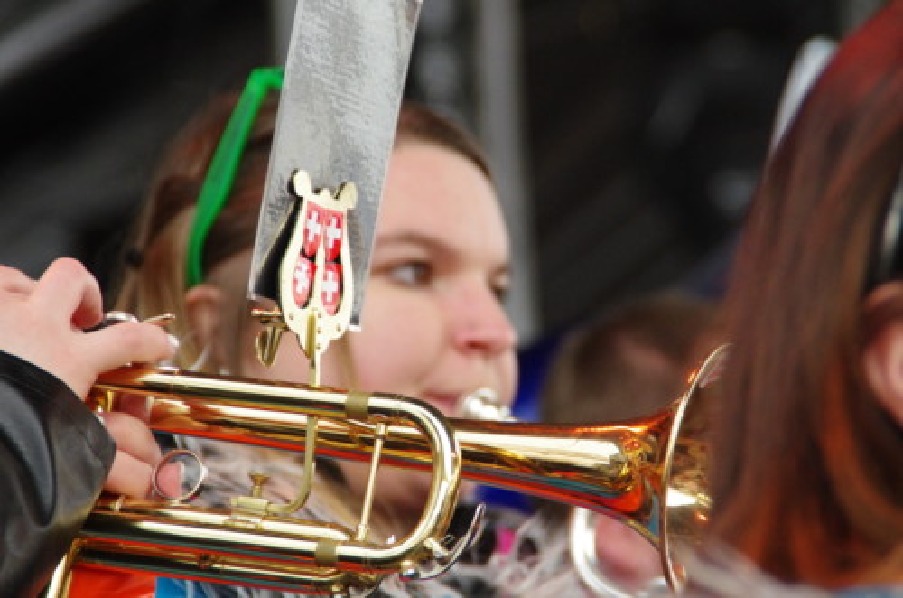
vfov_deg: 4.6
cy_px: 299
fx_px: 7508
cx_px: 452
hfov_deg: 6.9
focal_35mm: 300
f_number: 6.3
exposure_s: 1/200
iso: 3200
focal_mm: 200
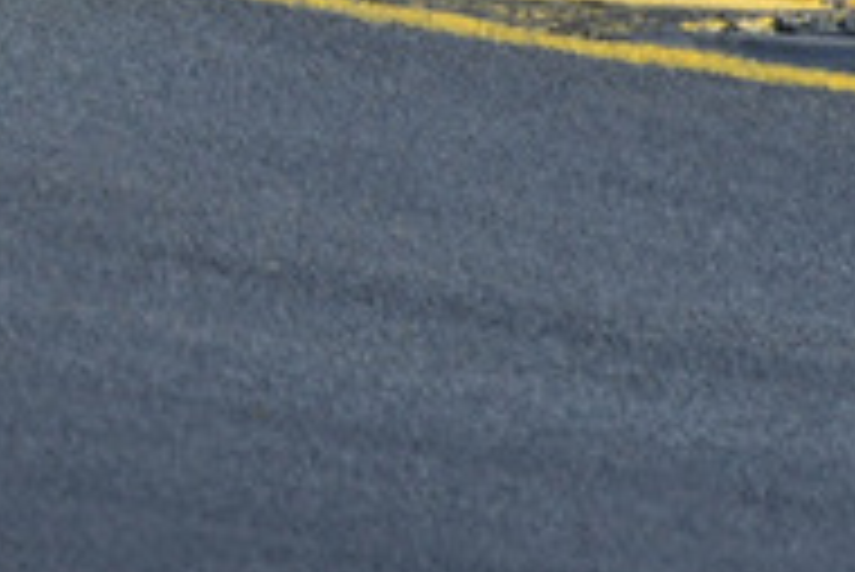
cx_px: -684
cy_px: -540
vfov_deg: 0.4
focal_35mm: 3163
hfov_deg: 0.7
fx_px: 75176
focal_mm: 500
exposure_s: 1/640
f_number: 10
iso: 320
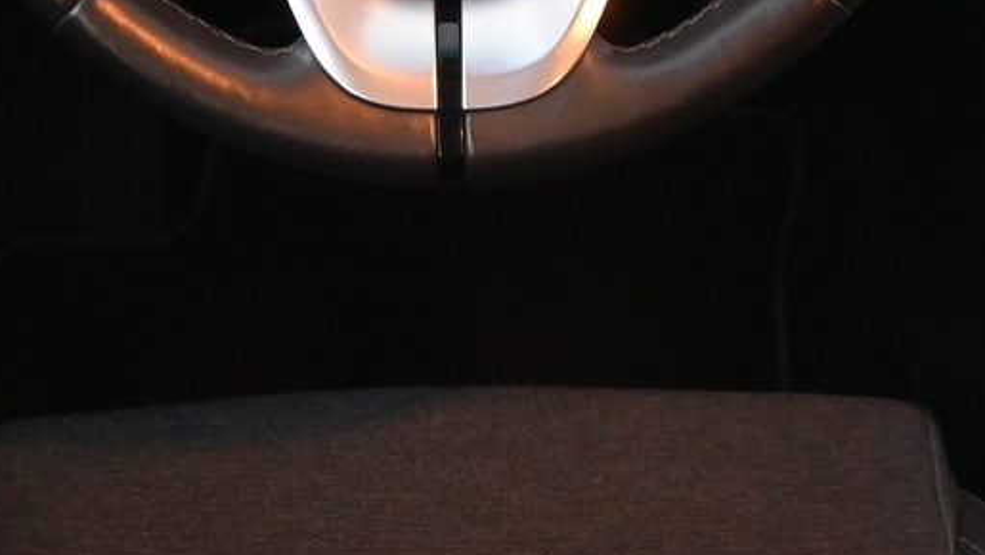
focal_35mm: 91
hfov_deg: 23.3
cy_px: -348
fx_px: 2390
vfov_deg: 12.4
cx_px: 465
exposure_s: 1/30
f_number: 3.8
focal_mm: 18.5
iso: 3200
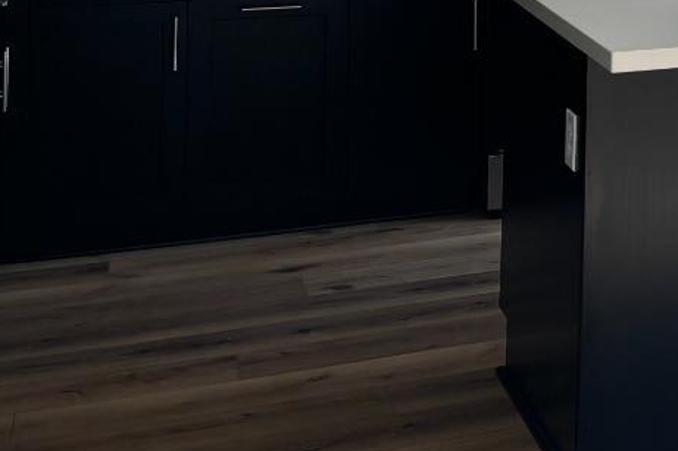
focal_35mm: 88
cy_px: -218
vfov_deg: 14.5
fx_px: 1657
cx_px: 1072
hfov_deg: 19.5
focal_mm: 5.96
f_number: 1.6
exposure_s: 1/255
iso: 40
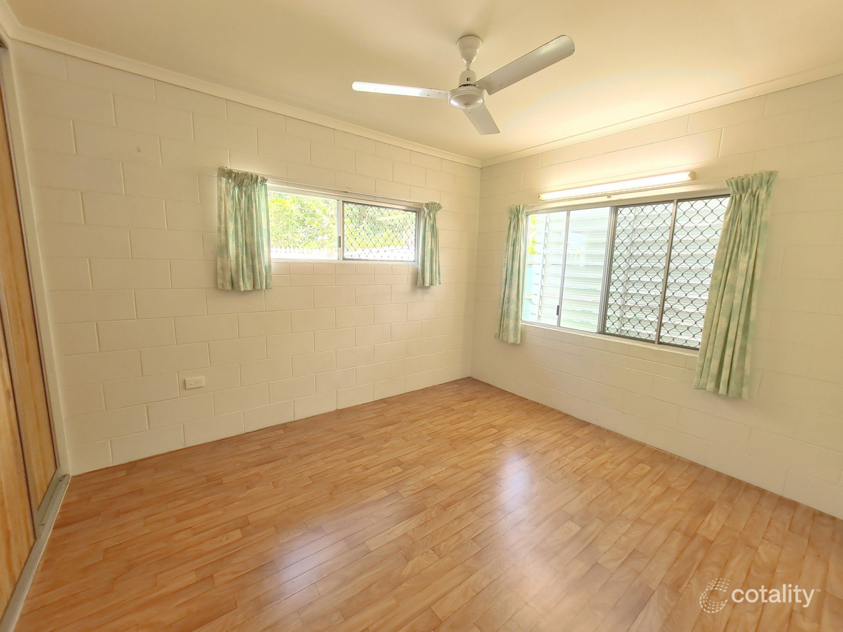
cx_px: 422
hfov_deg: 106.2
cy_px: 316
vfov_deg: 89.9
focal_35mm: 13
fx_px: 317
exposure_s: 1/50
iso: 125
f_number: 2.2
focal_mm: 2.2
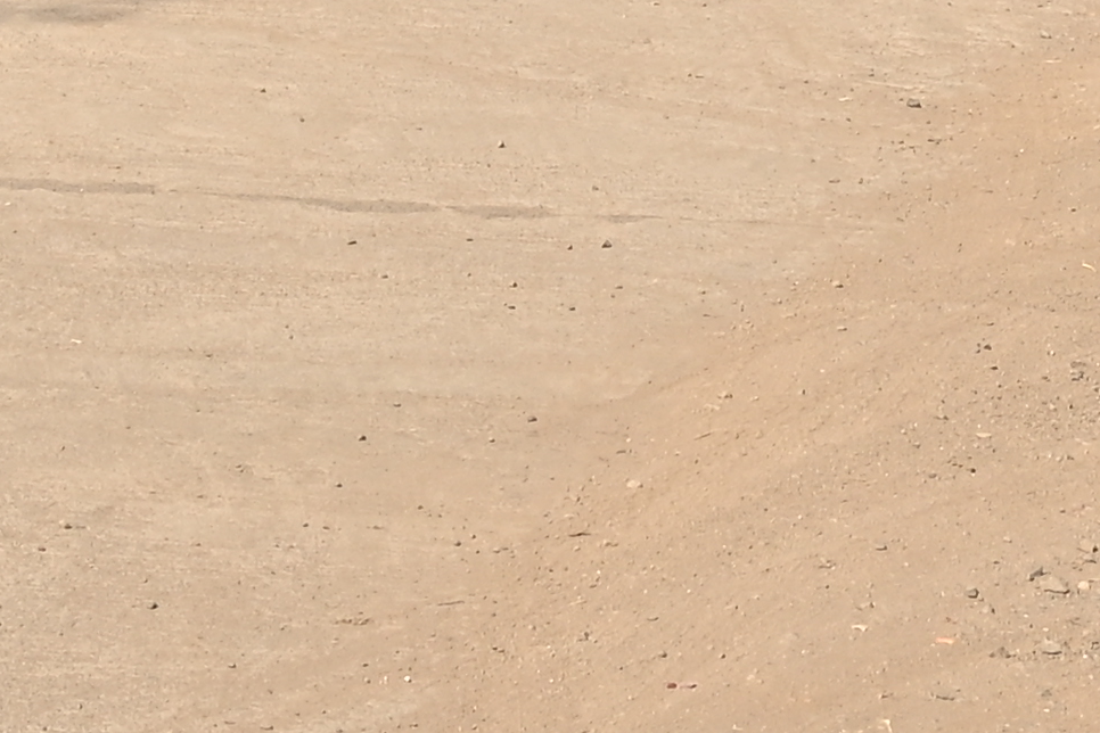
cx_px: 606
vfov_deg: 6.4
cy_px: -1548
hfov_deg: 10.6
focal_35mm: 194
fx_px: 5927
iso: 200
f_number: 13
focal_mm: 31
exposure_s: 1/200
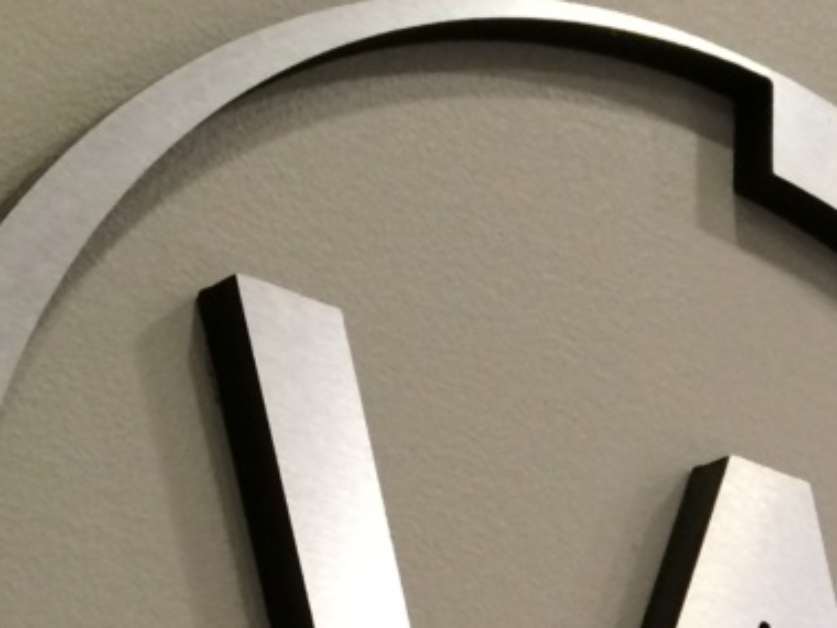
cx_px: 1308
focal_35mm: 110
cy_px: 919
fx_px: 2660
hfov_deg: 16.1
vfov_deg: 12.8
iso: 160
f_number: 2.2
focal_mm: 4.15
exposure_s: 1/30
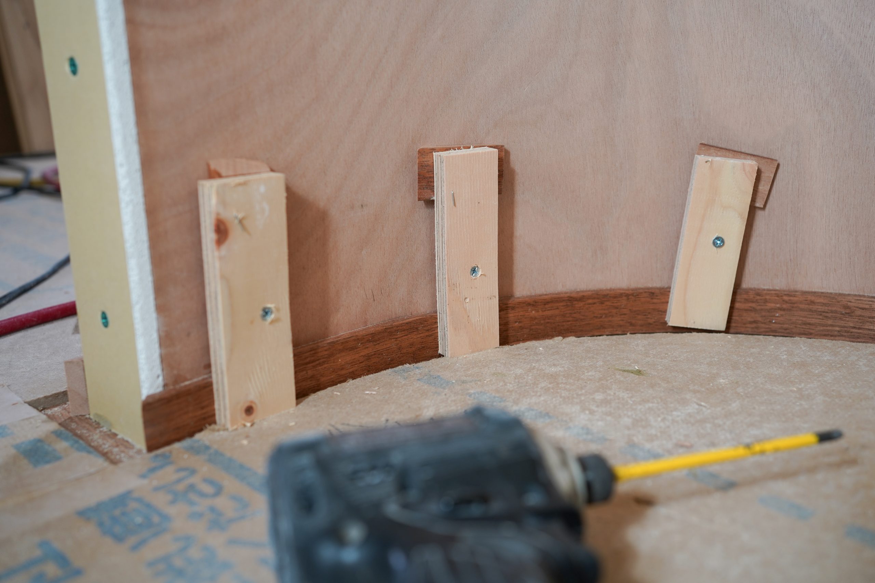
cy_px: 292
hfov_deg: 54.4
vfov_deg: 37.9
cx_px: 438
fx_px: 851
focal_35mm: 35
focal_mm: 35
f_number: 4
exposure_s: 1/40
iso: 250
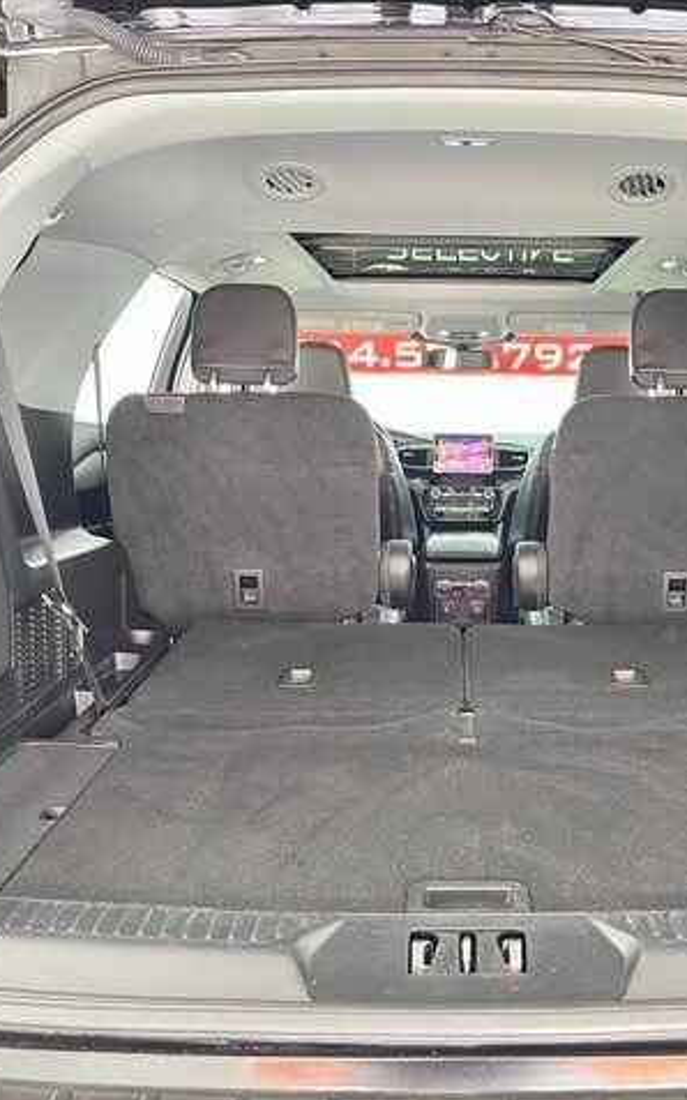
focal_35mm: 37
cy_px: 551
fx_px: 1109
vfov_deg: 52.8
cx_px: 482
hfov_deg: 34.0
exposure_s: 1/30
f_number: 1.6
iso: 640
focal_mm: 5.1
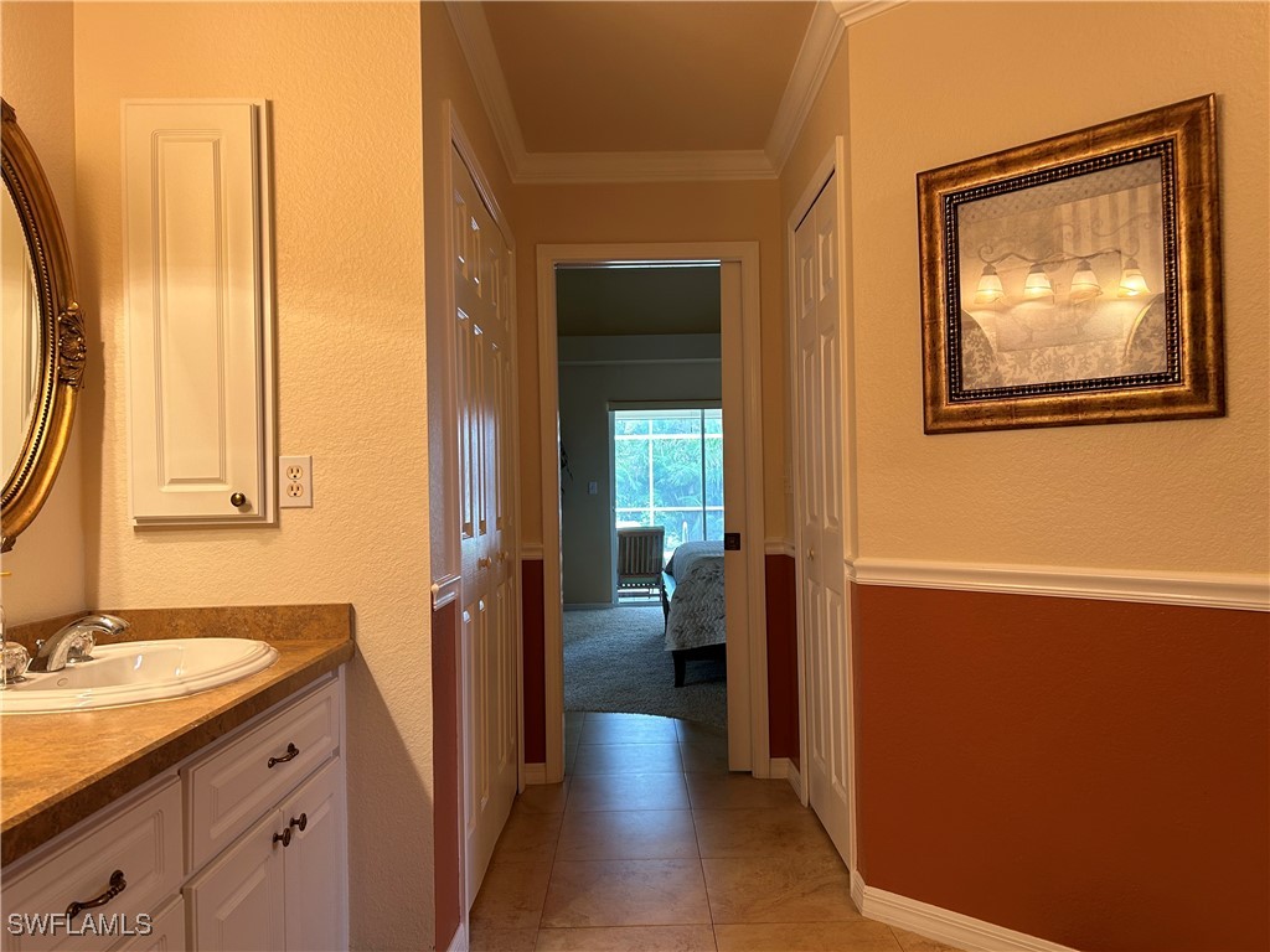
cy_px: 476
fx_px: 954
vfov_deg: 53.1
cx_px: 635
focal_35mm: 26
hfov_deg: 67.3
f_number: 1.5
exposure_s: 1/60
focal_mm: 5.7
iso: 100
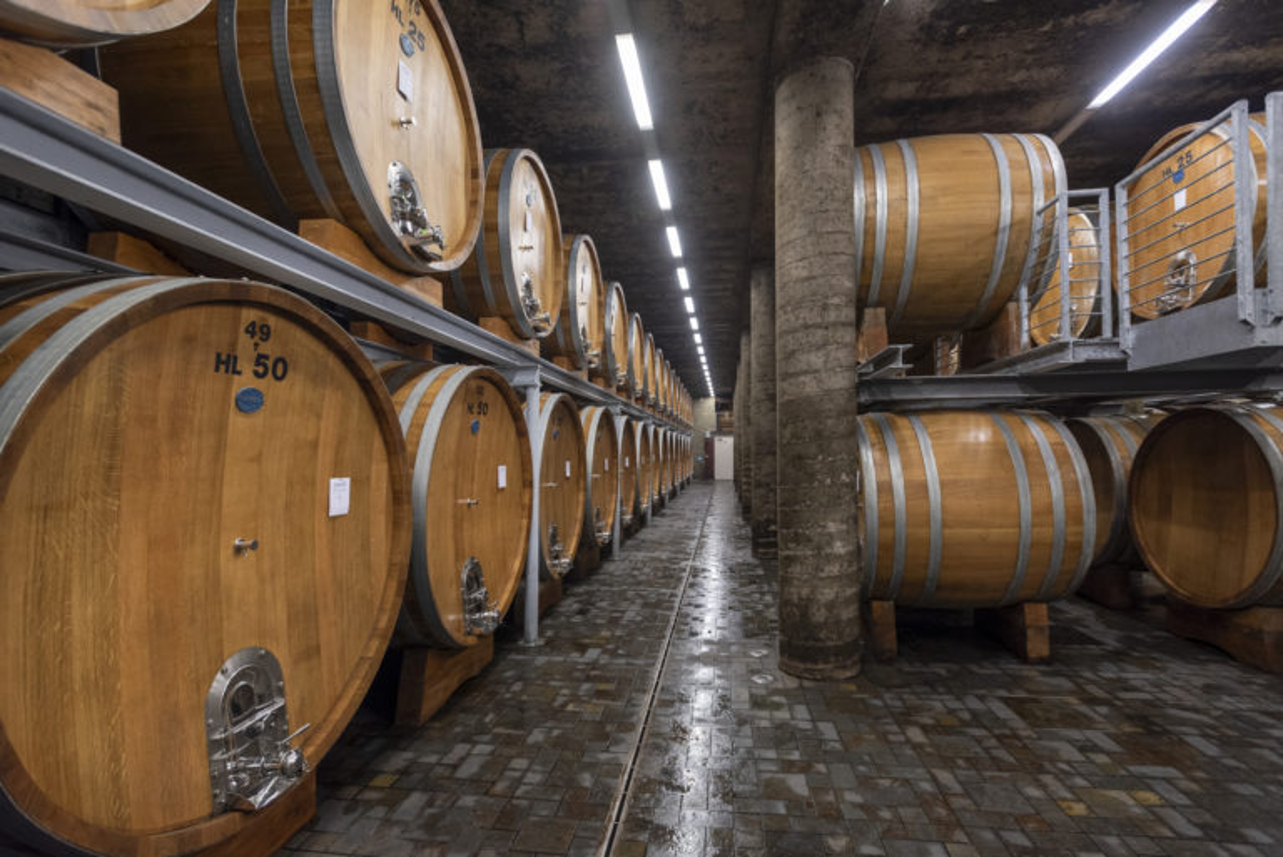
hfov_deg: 93.2
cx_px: 642
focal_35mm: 17
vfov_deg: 70.5
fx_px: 606
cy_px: 428
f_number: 4
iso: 800
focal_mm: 17
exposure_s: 1/60
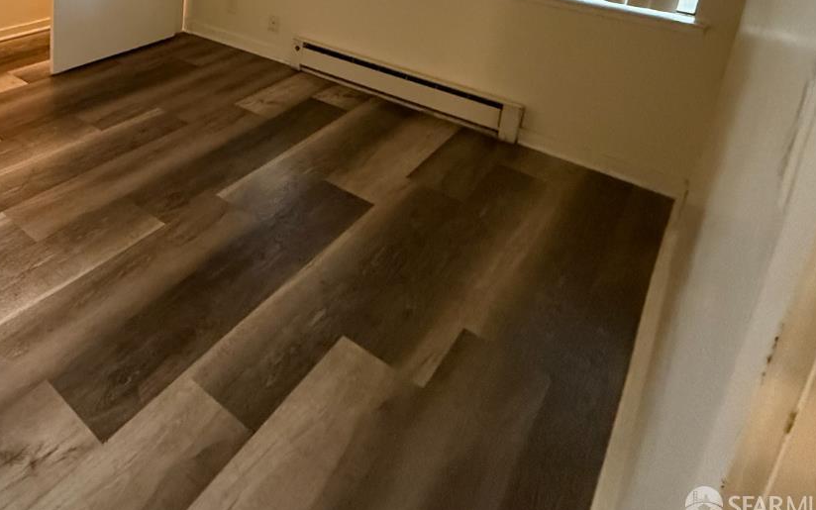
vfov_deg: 39.1
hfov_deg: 59.4
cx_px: 99
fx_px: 600
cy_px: -29
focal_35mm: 27
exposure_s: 1/60
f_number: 2.2
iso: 800
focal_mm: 2.22
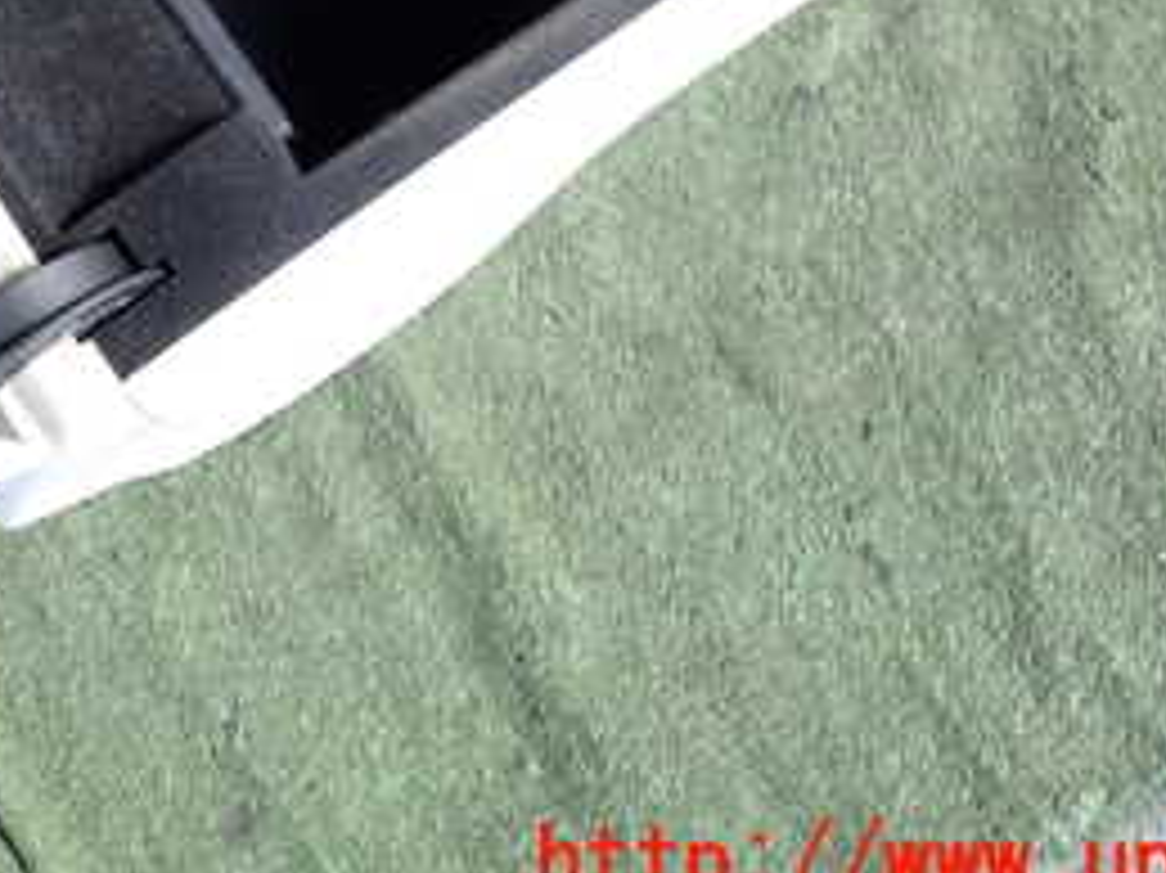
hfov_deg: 32.2
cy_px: -90
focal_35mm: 58
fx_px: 1953
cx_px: 203
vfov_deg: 23.6
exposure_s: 1/80
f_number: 2.8
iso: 100
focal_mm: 4.5
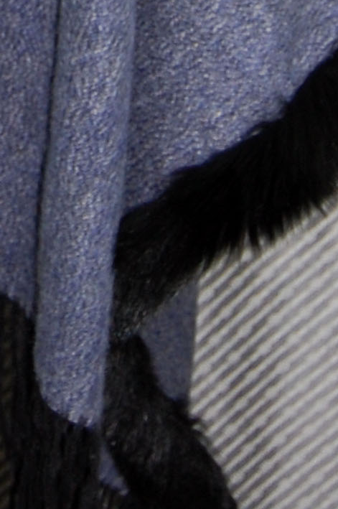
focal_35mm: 191
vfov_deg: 10.0
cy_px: -520
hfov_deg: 7.1
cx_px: -161
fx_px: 2696
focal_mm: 30
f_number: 4.2
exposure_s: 1/60
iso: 400
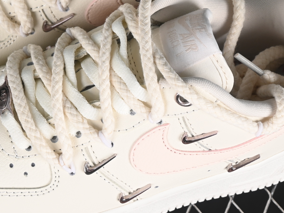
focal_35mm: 171
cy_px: 51
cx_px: 96
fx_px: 1403
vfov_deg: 8.7
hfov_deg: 11.5
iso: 160
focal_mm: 50
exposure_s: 1/80
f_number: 7.1
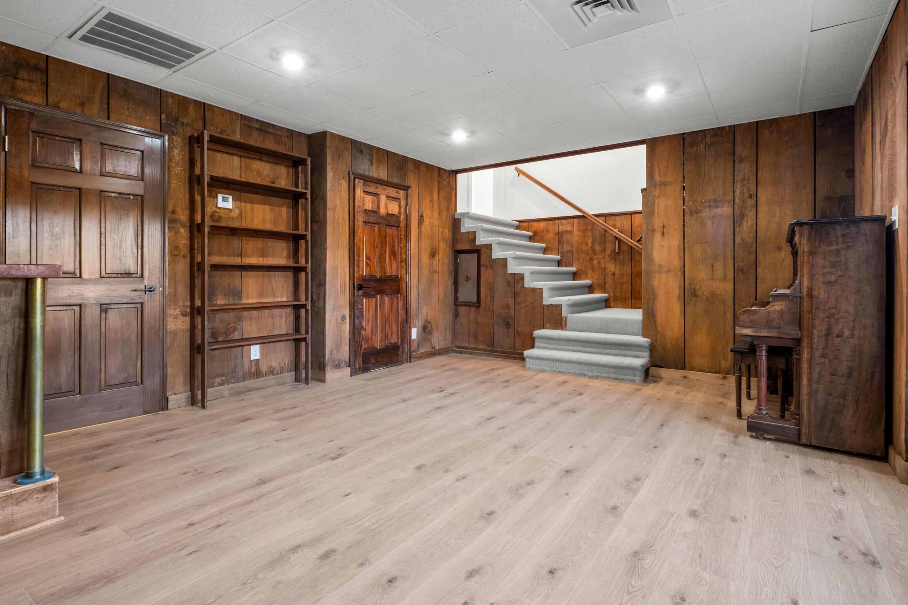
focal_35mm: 17
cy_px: 272
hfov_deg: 93.3
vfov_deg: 70.3
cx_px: 467
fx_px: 429
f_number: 8
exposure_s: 1/2
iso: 800
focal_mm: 10
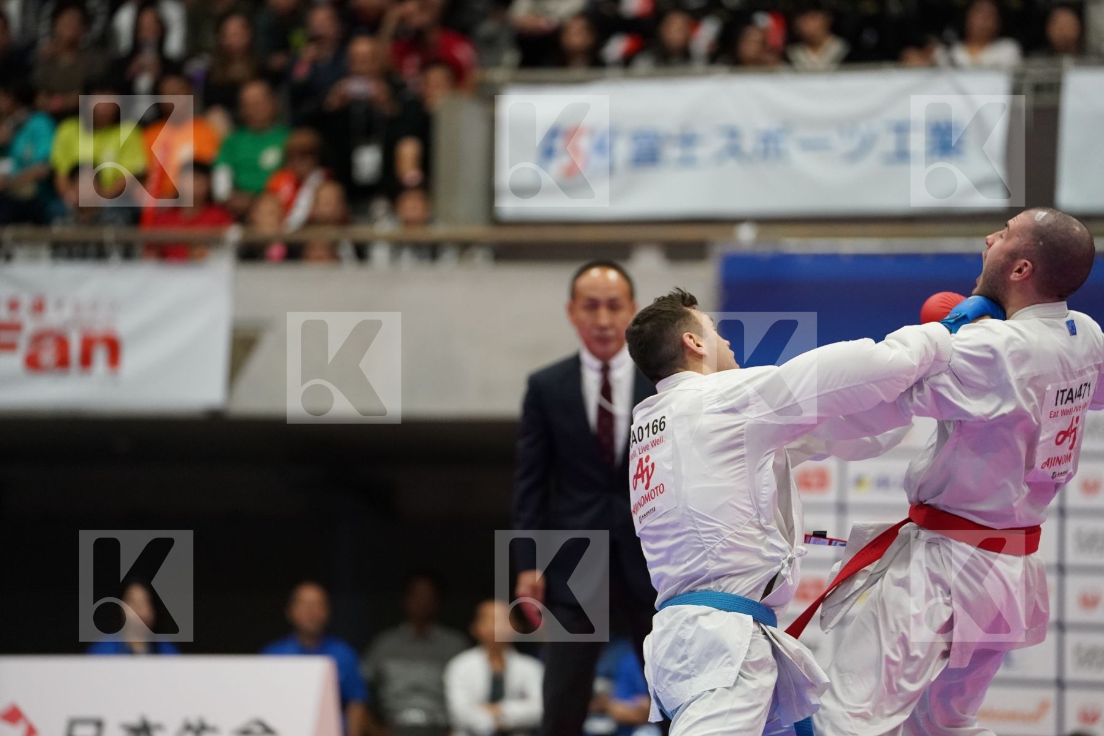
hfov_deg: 11.2
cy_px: 368
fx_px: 5642
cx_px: 552
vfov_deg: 7.5
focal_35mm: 184
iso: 4000
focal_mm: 184
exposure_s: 1/1000
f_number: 2.8
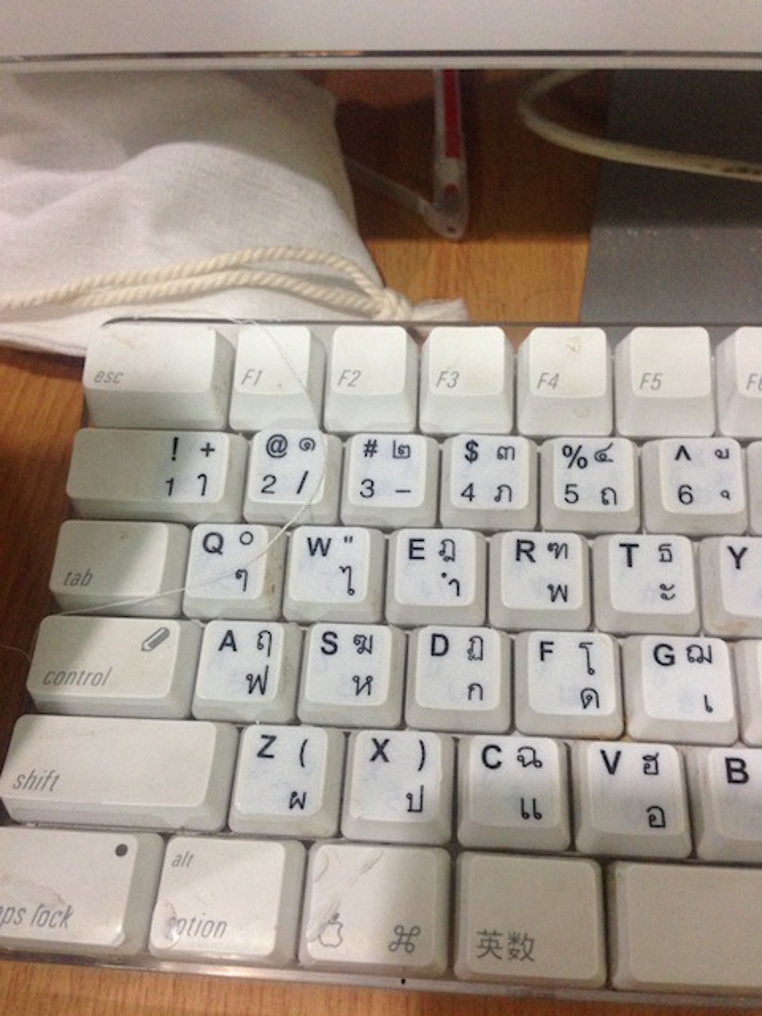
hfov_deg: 42.9
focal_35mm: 33
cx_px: 381
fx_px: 969
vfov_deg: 55.4
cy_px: 508
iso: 250
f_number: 2.4
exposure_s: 1/20
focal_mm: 4.12
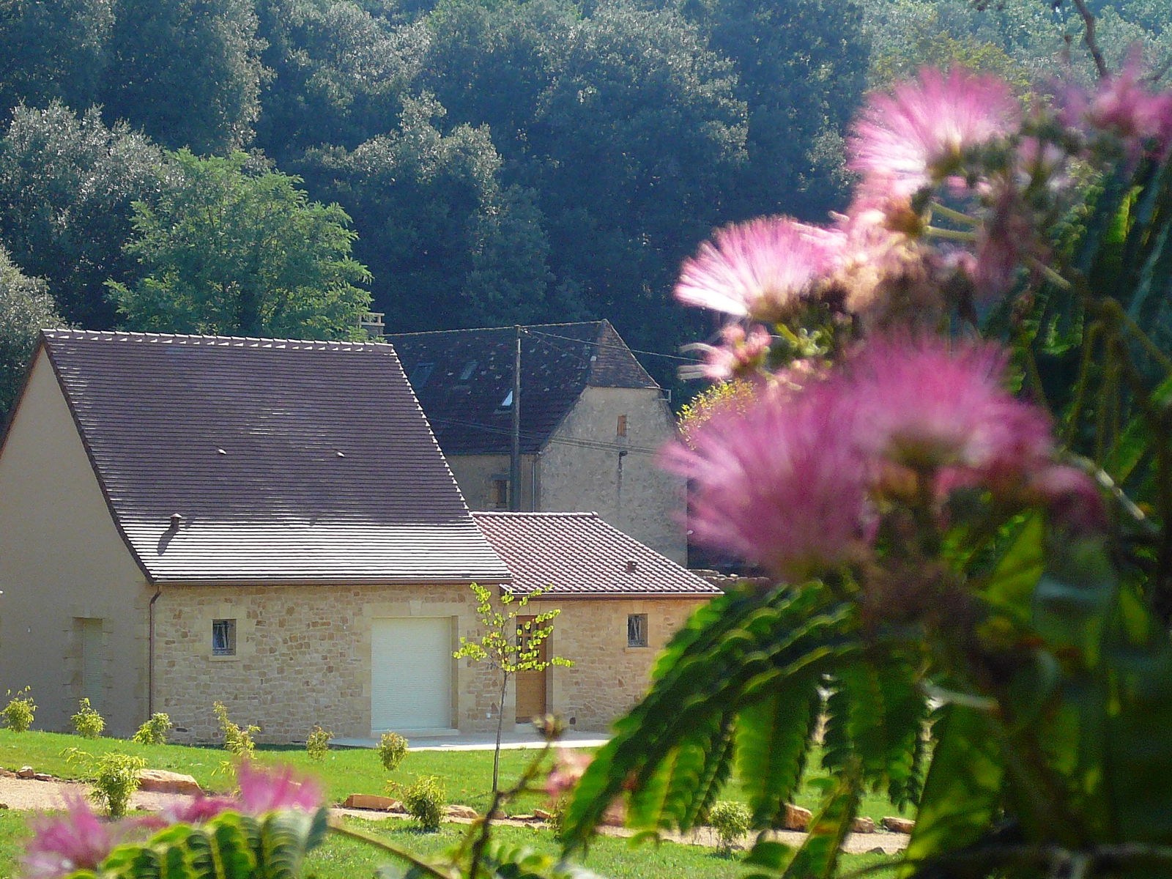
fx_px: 3453
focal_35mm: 102
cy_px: 440
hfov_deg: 19.3
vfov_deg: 14.5
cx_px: 586
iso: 100
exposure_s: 1/320
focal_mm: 11.2
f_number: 4.3
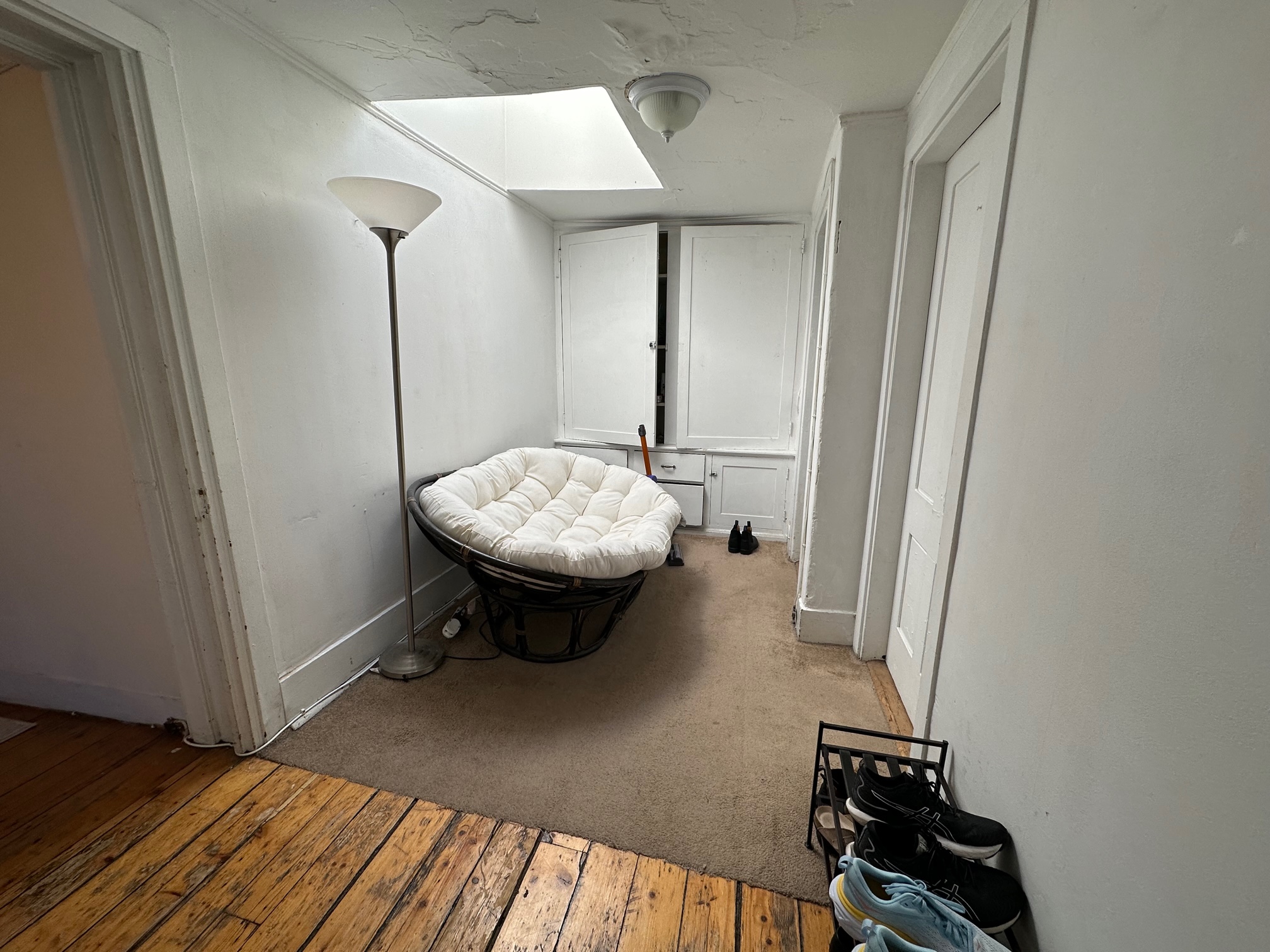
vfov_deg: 85.7
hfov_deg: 102.1
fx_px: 514
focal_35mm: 14
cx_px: 635
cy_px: 476
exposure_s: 1/99
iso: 40
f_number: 2.2
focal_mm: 2.22
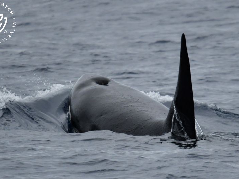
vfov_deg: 2.3
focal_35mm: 652
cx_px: 106
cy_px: 90
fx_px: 4502
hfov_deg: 3.0
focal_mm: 600
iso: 1400
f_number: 6.3
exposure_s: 1/8000
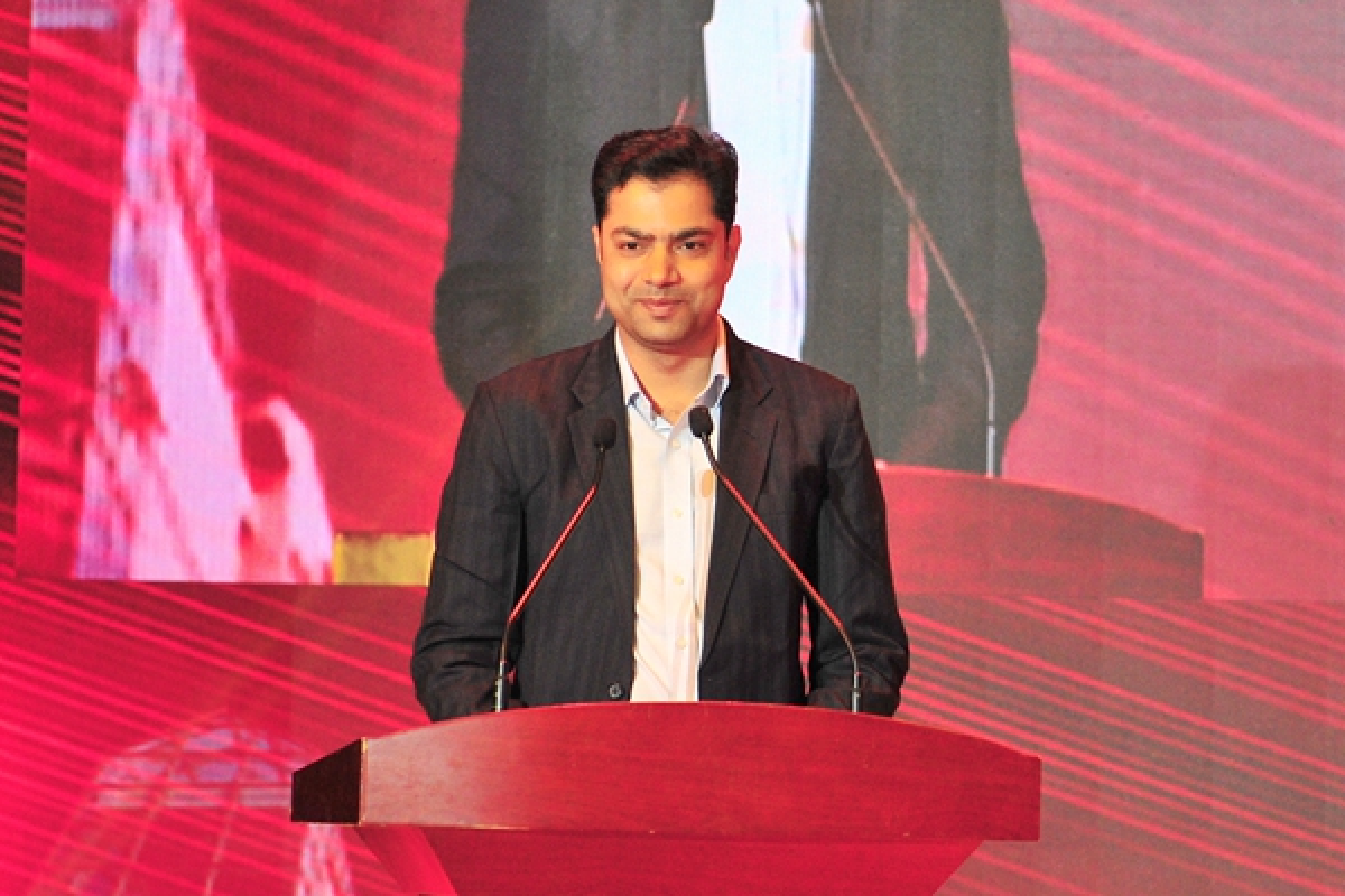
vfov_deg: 19.5
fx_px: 2615
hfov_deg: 28.8
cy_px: 448
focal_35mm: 70
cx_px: 672
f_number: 4
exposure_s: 1/125
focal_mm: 70
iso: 800
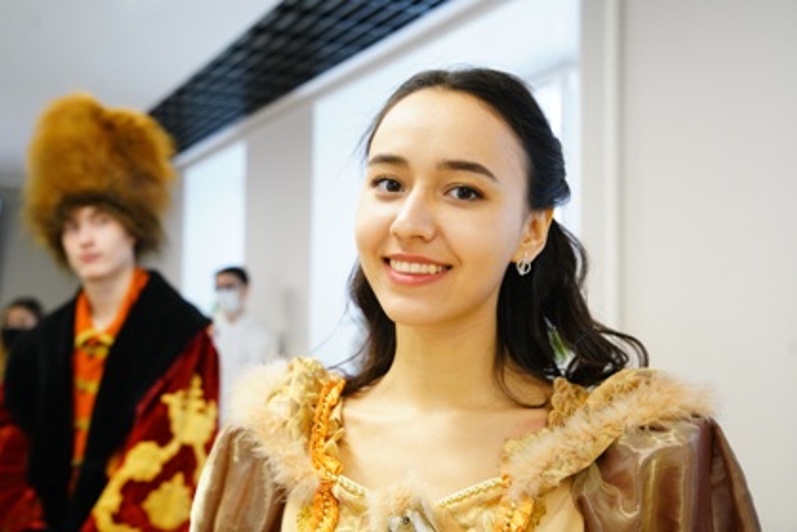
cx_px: 398
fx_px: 953
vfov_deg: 31.2
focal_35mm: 43
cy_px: 266
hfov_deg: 45.4
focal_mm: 43
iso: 4000
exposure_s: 1/200
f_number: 4.5
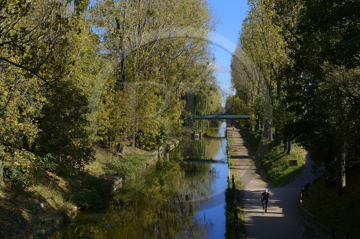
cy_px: 120
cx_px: 180
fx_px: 659
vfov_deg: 20.6
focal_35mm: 66
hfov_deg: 30.5
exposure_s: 1/200
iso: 200
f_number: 10
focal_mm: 66
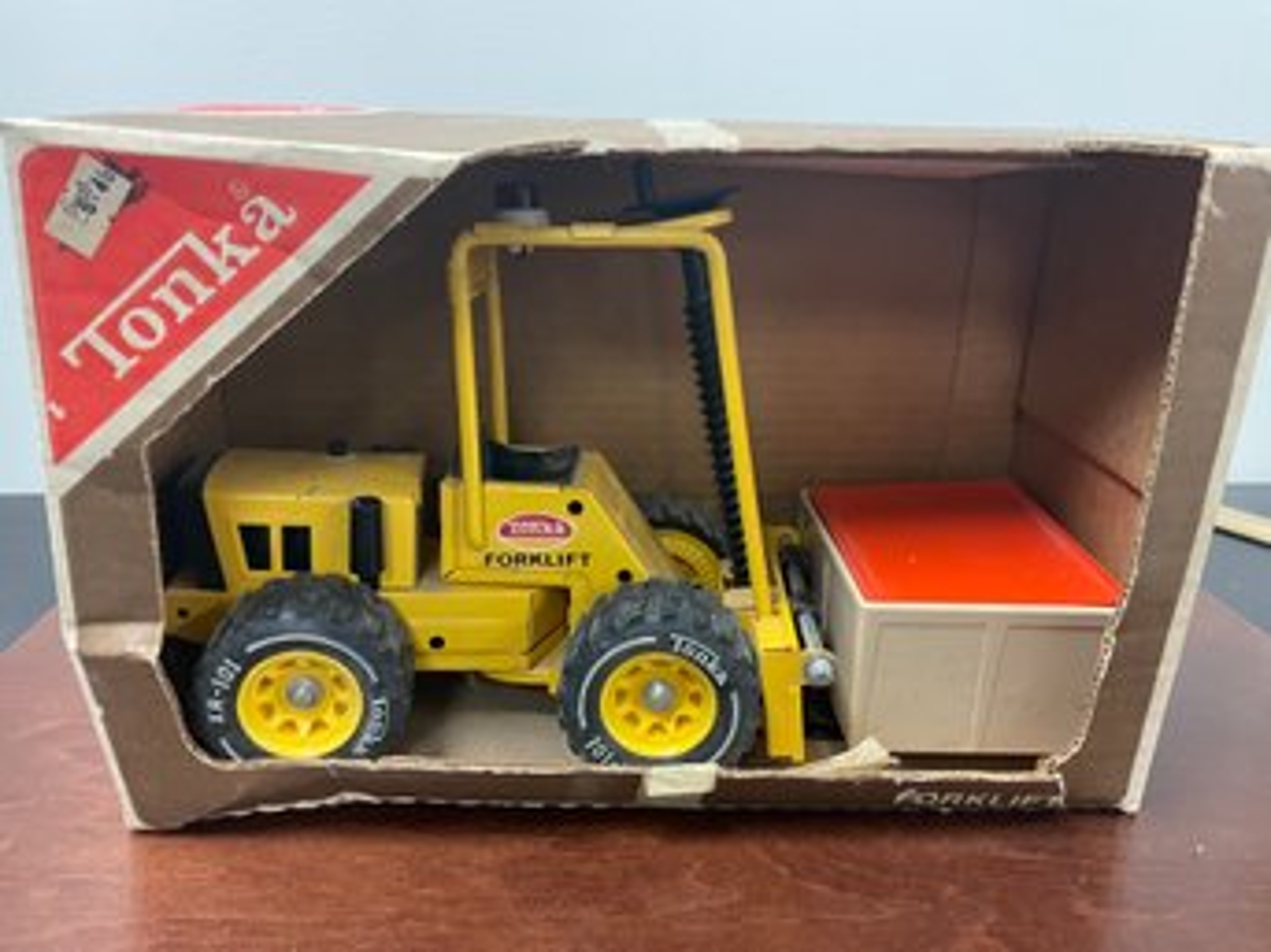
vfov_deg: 53.0
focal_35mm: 26
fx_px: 954
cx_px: 636
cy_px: 476
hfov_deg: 67.3
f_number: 1.6
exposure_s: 1/60
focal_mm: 4.2
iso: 320
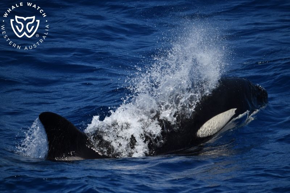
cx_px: 145
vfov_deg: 3.5
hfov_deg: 5.3
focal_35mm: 390
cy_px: 96
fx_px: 3141
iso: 640
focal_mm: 390
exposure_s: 1/8000
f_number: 6
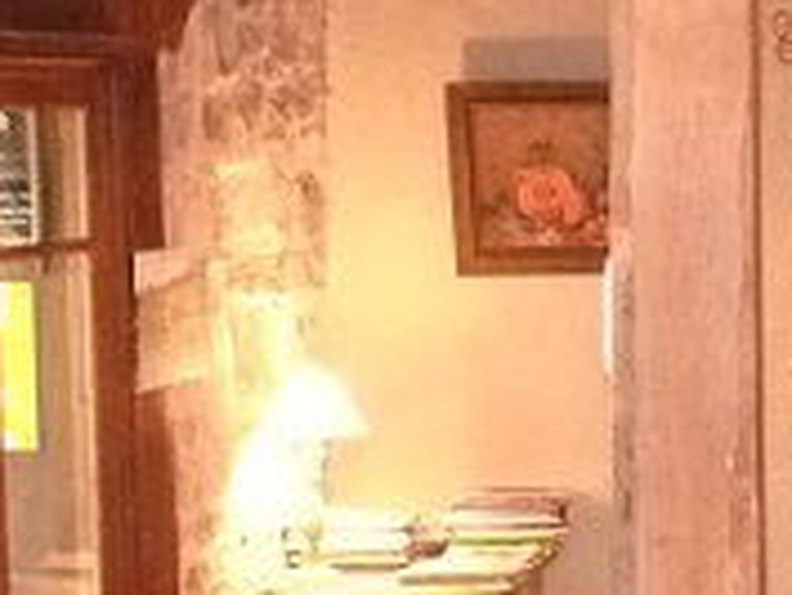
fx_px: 2793
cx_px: 1029
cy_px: 407
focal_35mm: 122
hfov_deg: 15.4
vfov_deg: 12.1
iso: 800
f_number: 2.8
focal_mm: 4.8
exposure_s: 1/8
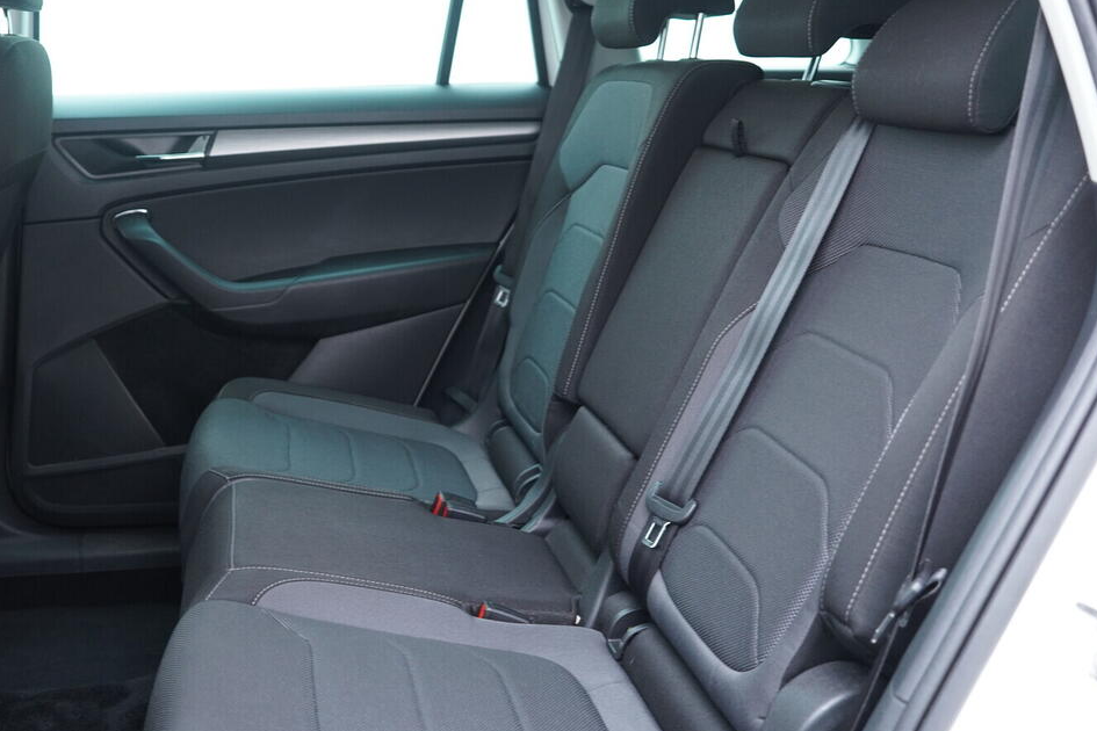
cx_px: 515
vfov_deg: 34.2
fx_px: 1188
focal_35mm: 39
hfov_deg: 49.5
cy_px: 337
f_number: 2.8
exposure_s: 1/40
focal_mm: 24
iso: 640
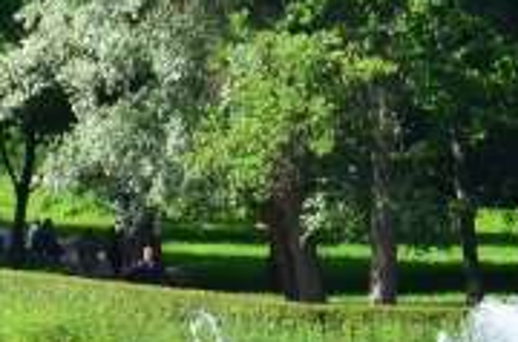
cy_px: 513
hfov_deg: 3.3
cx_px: 599
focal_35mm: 620
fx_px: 8898
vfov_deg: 2.2
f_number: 5.6
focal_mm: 62
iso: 400
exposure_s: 1/1250
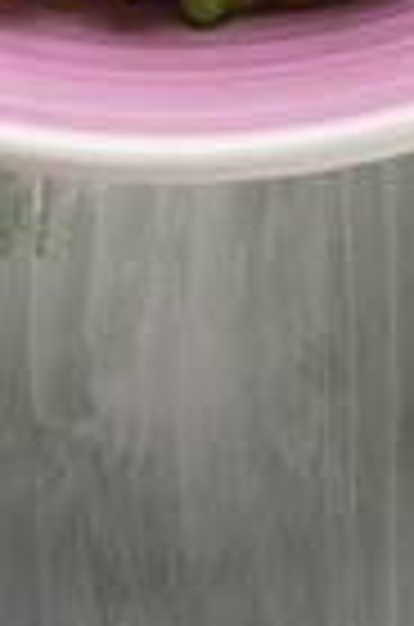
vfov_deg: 3.1
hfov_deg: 2.0
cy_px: -883
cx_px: 176
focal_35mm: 670
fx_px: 11615
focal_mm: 105
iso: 100
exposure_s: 1/200
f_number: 18
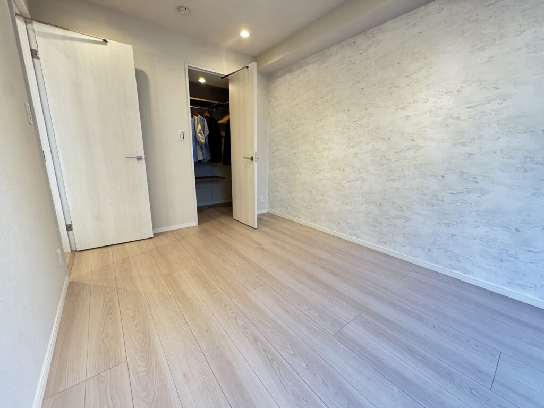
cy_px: 204
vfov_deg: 85.7
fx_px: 220
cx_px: 272
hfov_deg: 102.1
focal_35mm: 14
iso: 320
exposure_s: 1/95
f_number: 2.2
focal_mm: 2.22
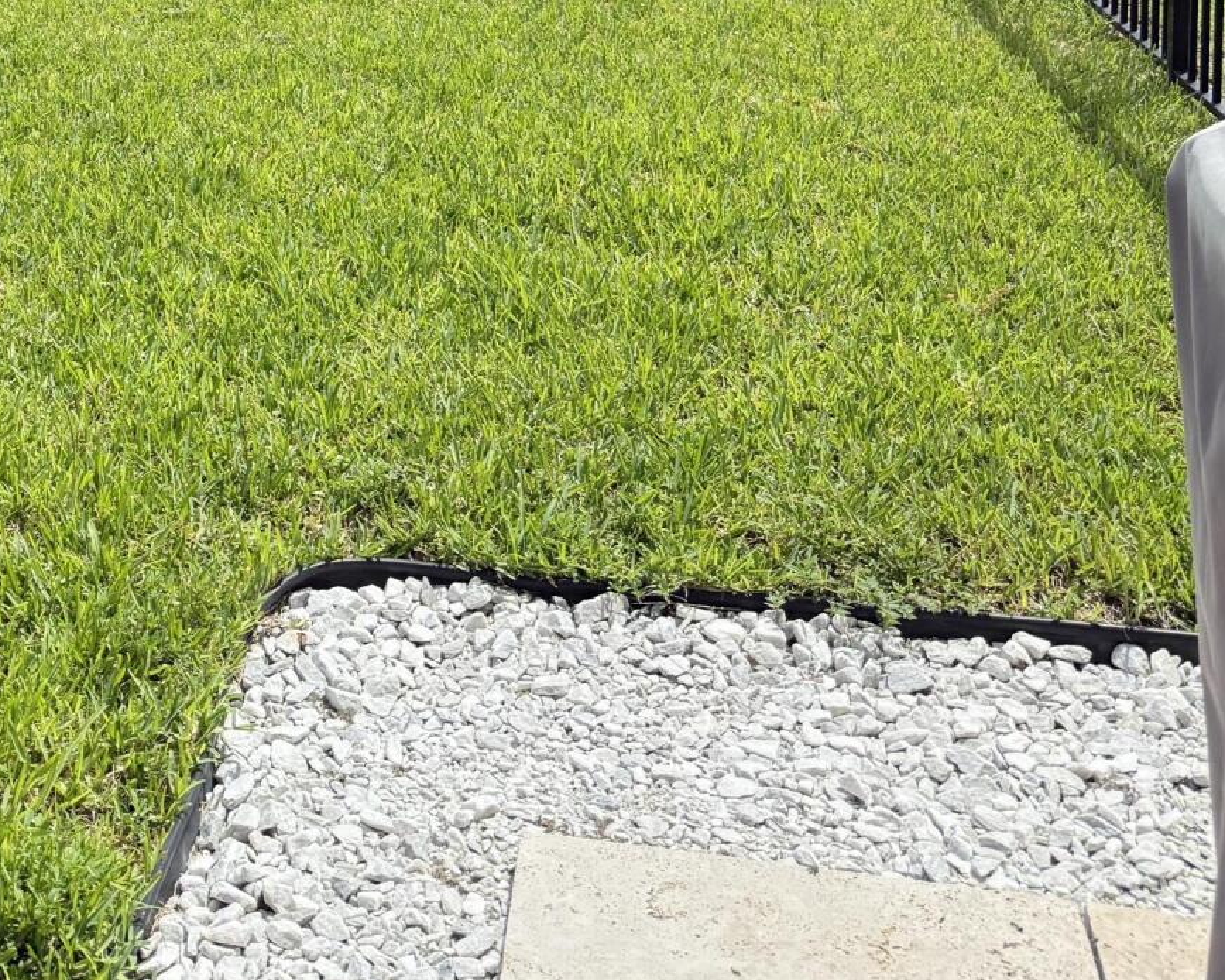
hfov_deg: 34.0
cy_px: -395
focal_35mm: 54
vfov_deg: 23.7
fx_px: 1957
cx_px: 301
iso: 100
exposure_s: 1/4167
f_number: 1.78
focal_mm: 6.76
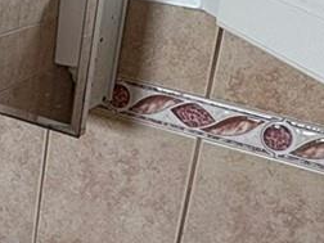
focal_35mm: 89
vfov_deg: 16.6
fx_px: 833
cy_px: 140
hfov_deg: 20.1
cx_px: -104
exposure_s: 1/77
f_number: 2.2
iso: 250
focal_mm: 2.22
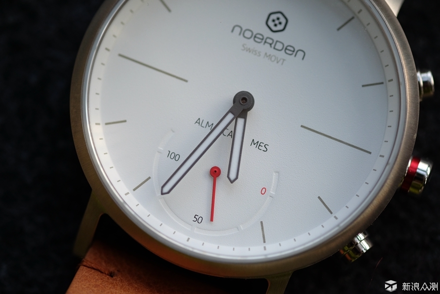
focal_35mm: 90
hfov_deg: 22.6
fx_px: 1100
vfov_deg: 15.2
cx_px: 220
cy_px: 147
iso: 1000
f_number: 2.4
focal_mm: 60
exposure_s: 1/420
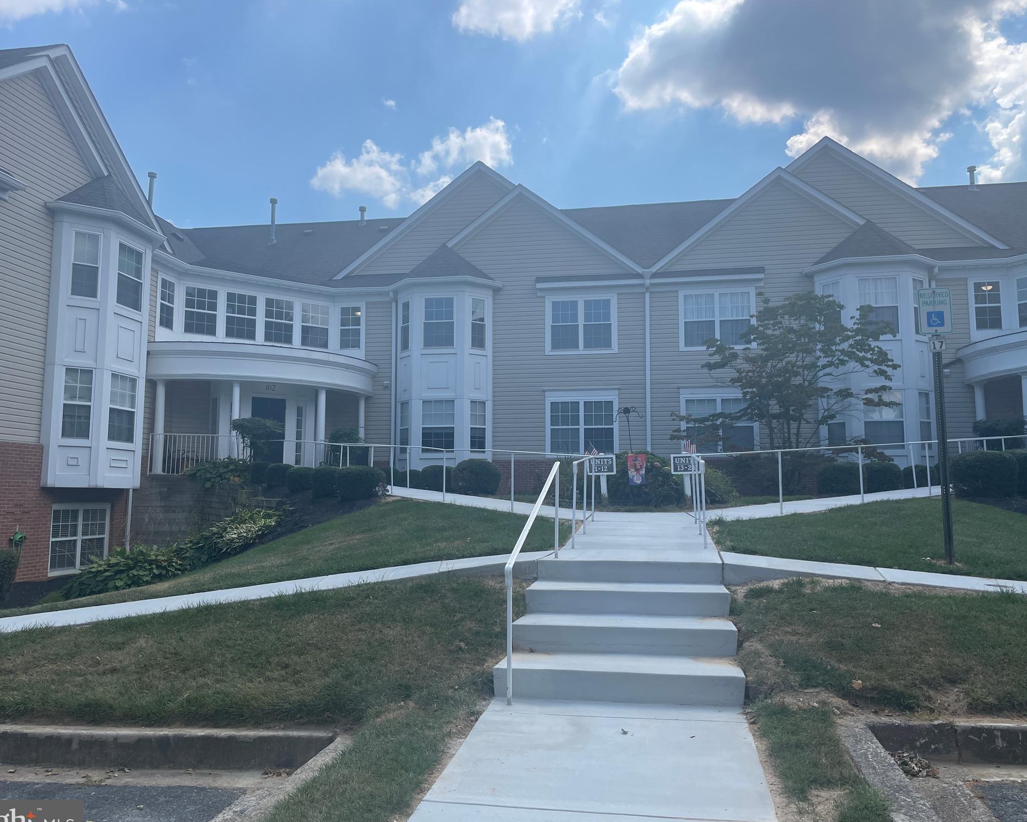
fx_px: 851
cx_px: 512
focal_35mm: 28
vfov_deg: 51.5
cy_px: 420
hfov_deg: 62.2
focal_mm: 4.2
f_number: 1.6
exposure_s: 1/3610
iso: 32
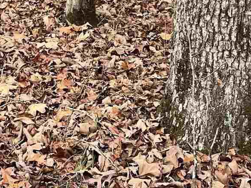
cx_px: -50
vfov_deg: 11.6
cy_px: -196
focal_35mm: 114
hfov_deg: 16.5
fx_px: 827
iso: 32
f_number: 1.6
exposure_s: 1/399
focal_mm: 4.2
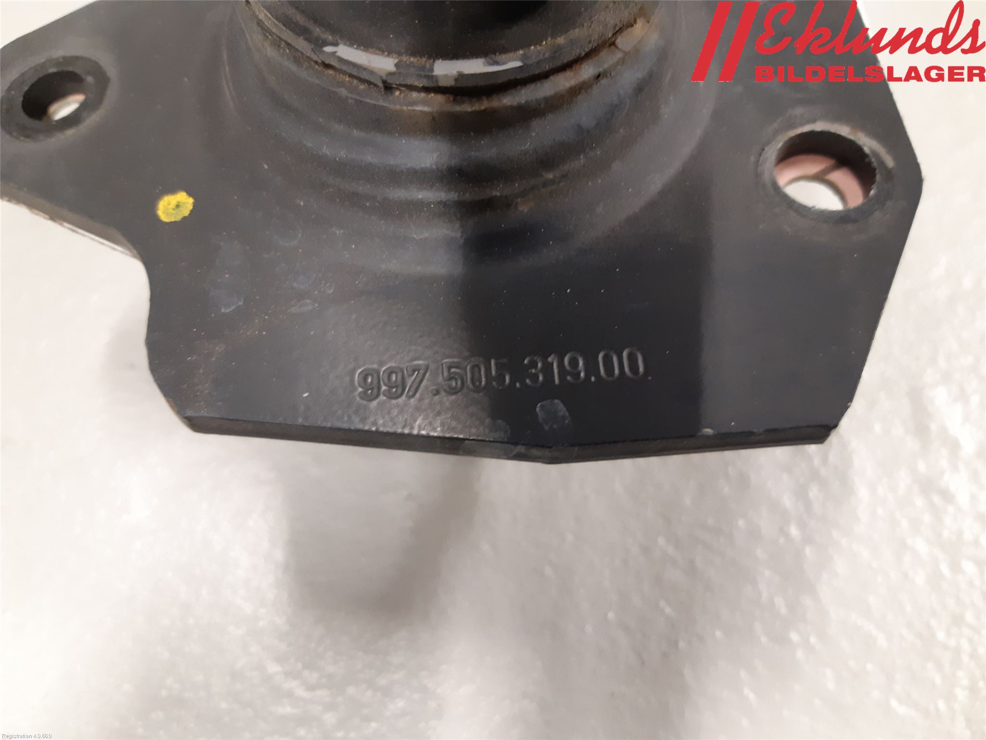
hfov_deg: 67.3
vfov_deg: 53.1
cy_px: 370
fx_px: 741
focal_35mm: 26
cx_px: 493
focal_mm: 3.93
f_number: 1.7
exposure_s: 1/33
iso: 250
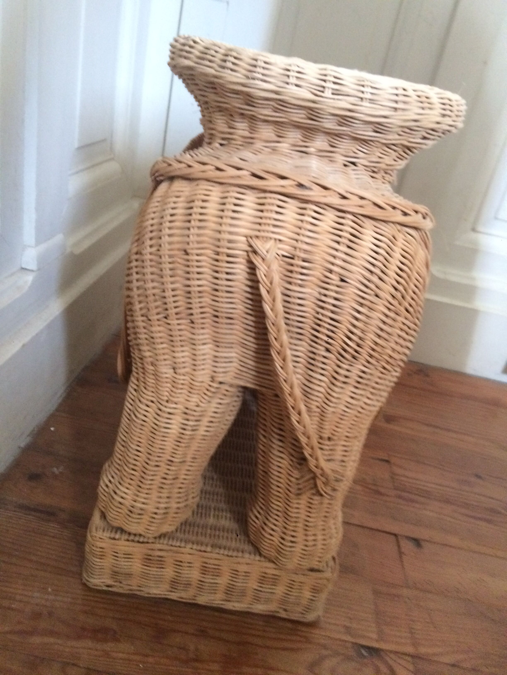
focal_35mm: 29
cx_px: 254
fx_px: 566
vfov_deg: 61.7
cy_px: 338
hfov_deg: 48.2
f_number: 2.2
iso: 320
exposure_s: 1/20
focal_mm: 4.15
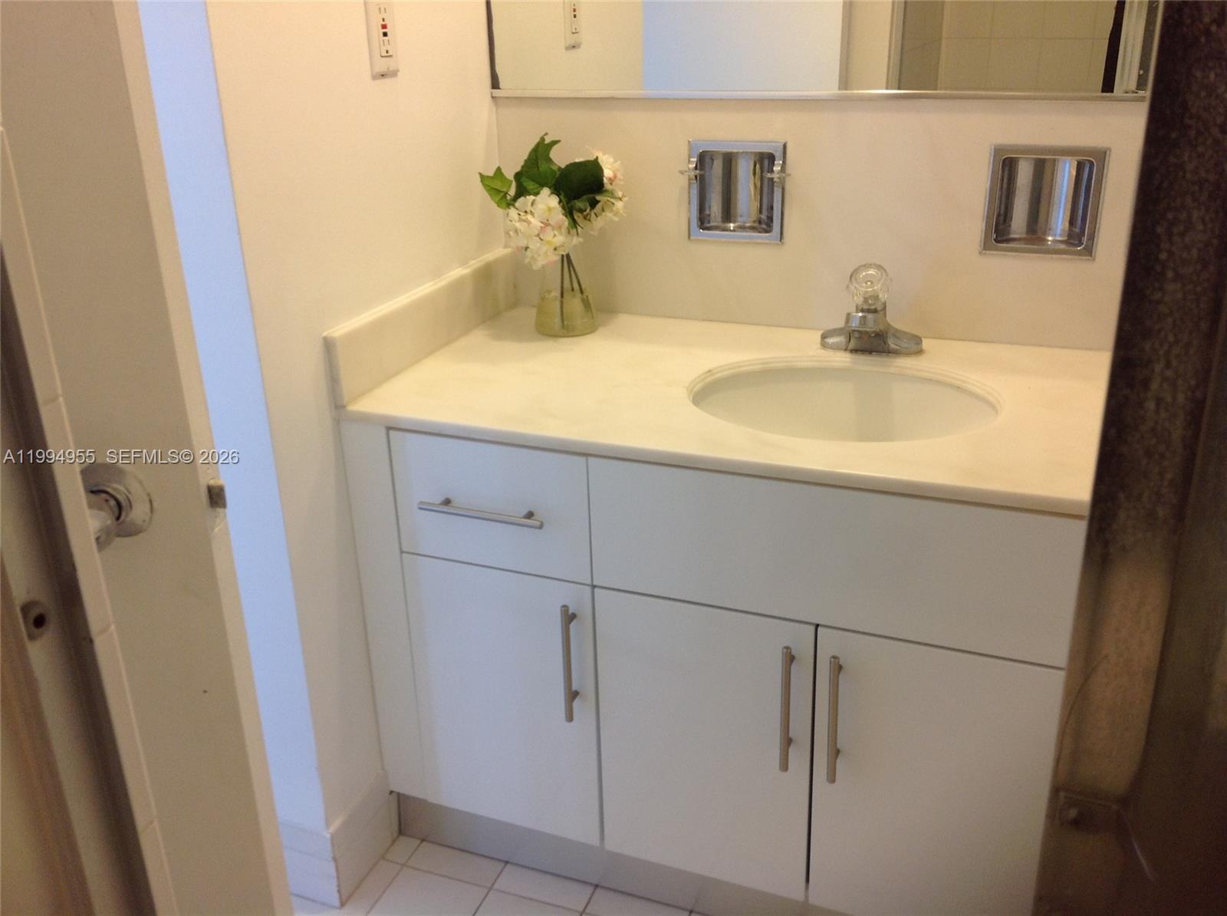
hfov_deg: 52.7
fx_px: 1238
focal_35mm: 35
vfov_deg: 40.6
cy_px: 458
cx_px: 614
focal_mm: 4.28
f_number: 2.4
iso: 50
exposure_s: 1/17
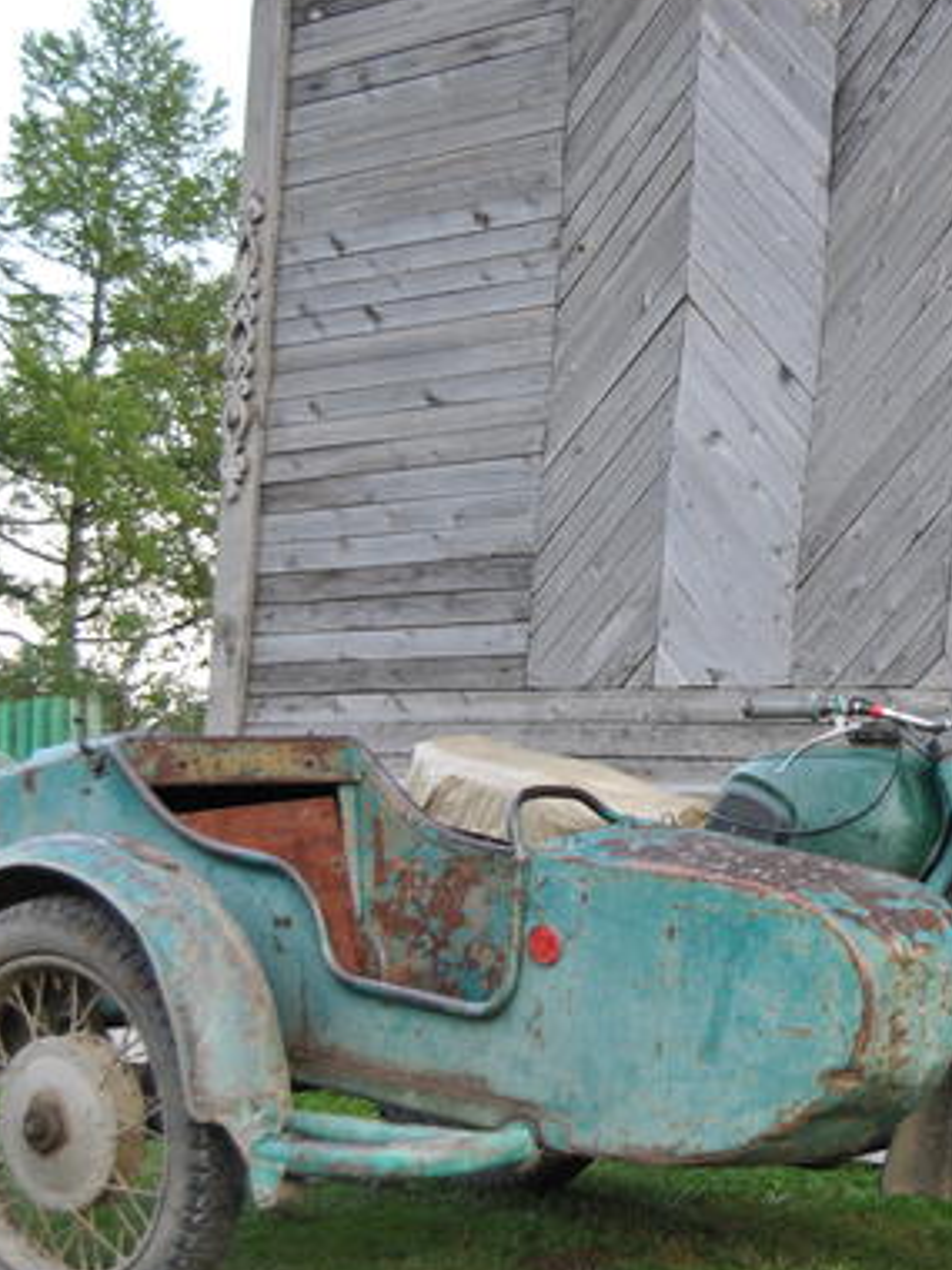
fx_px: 2677
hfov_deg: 19.7
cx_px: 919
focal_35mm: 73
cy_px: 688
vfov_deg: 26.7
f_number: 4.2
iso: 200
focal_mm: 30
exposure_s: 1/50
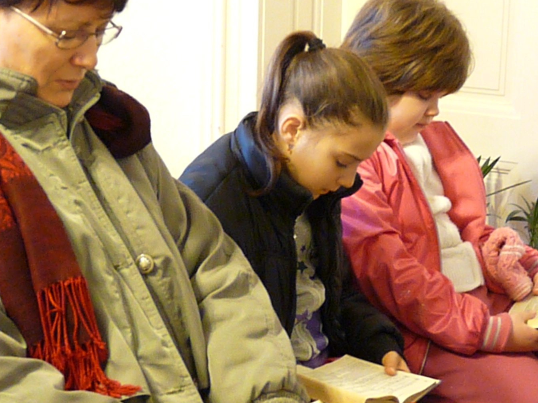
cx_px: 240
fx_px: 1538
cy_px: 176
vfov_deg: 14.9
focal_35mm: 99
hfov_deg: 19.8
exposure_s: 1/20
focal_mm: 11.5
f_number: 3.4
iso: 1600
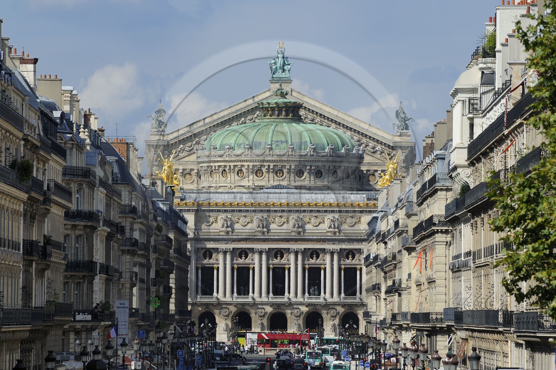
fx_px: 4632
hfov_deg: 6.9
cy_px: 185
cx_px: 278
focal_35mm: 300
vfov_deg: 4.6
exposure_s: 1/320
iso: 200
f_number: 10
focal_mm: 300
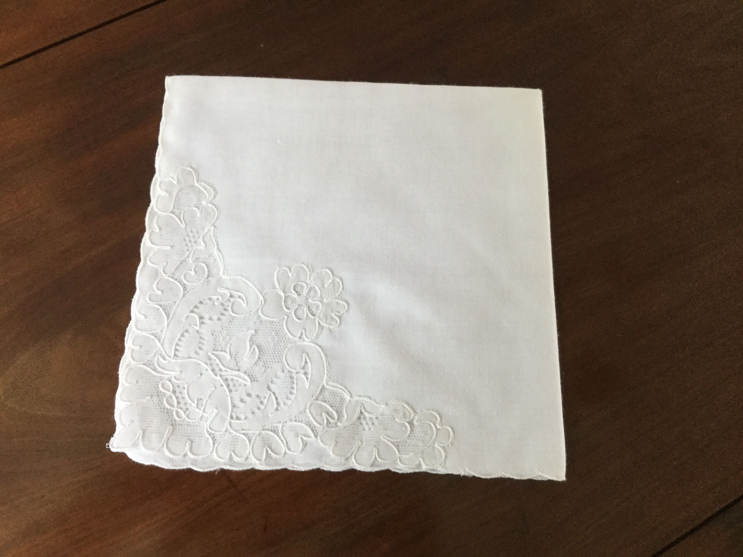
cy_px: 278
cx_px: 372
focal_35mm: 31
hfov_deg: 58.4
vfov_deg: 45.4
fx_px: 665
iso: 125
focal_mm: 3.3
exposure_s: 1/33
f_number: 2.4
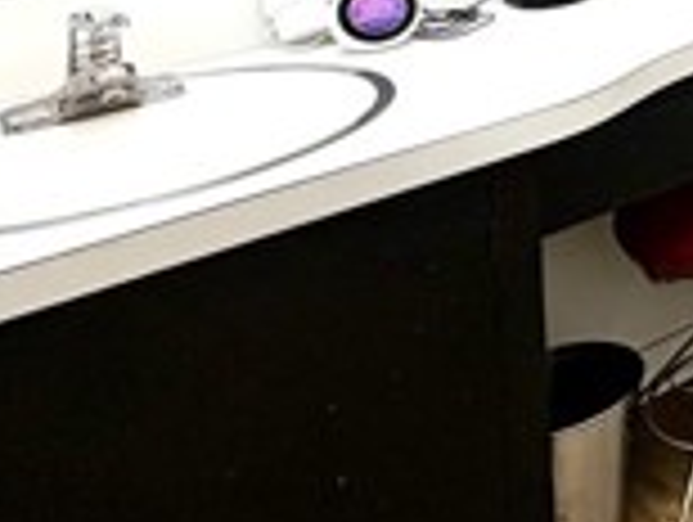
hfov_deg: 22.9
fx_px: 1163
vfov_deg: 21.5
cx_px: 1170
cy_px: -243
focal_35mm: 58
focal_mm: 2.22
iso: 100
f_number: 2.2
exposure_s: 1/120
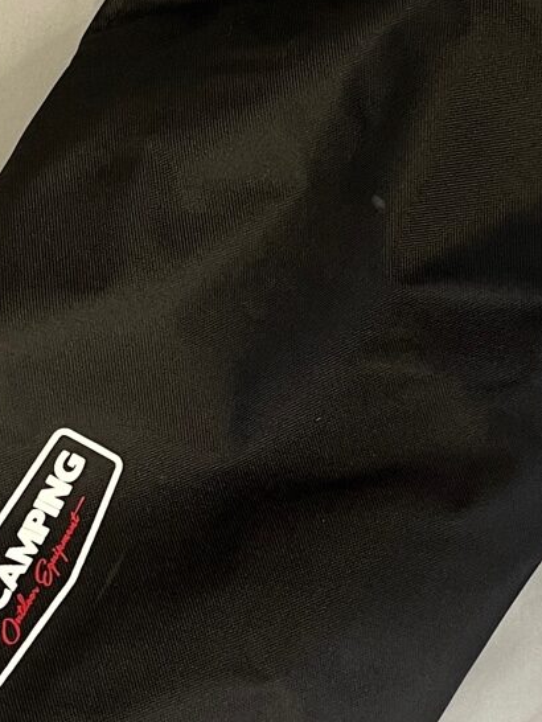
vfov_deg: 20.3
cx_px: 260
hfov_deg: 15.4
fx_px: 2003
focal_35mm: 96
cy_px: 521
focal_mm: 5.1
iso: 125
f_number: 1.6
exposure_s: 1/85
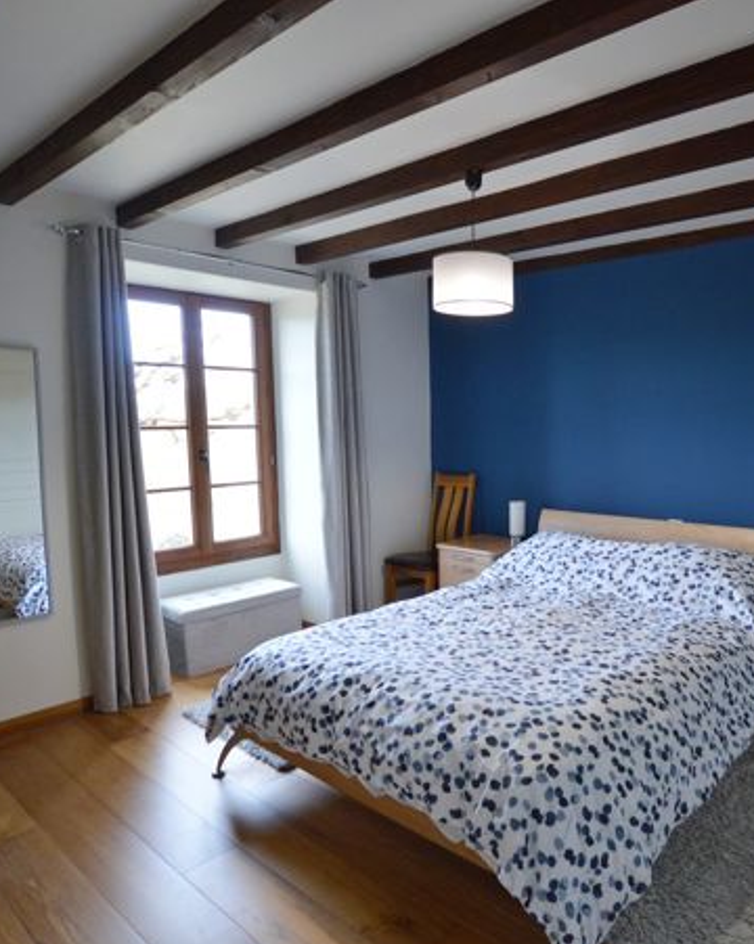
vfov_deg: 75.1
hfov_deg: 61.2
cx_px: 514
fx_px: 615
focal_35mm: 22
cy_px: 486
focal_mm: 10
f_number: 3.5
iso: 450
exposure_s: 1/60
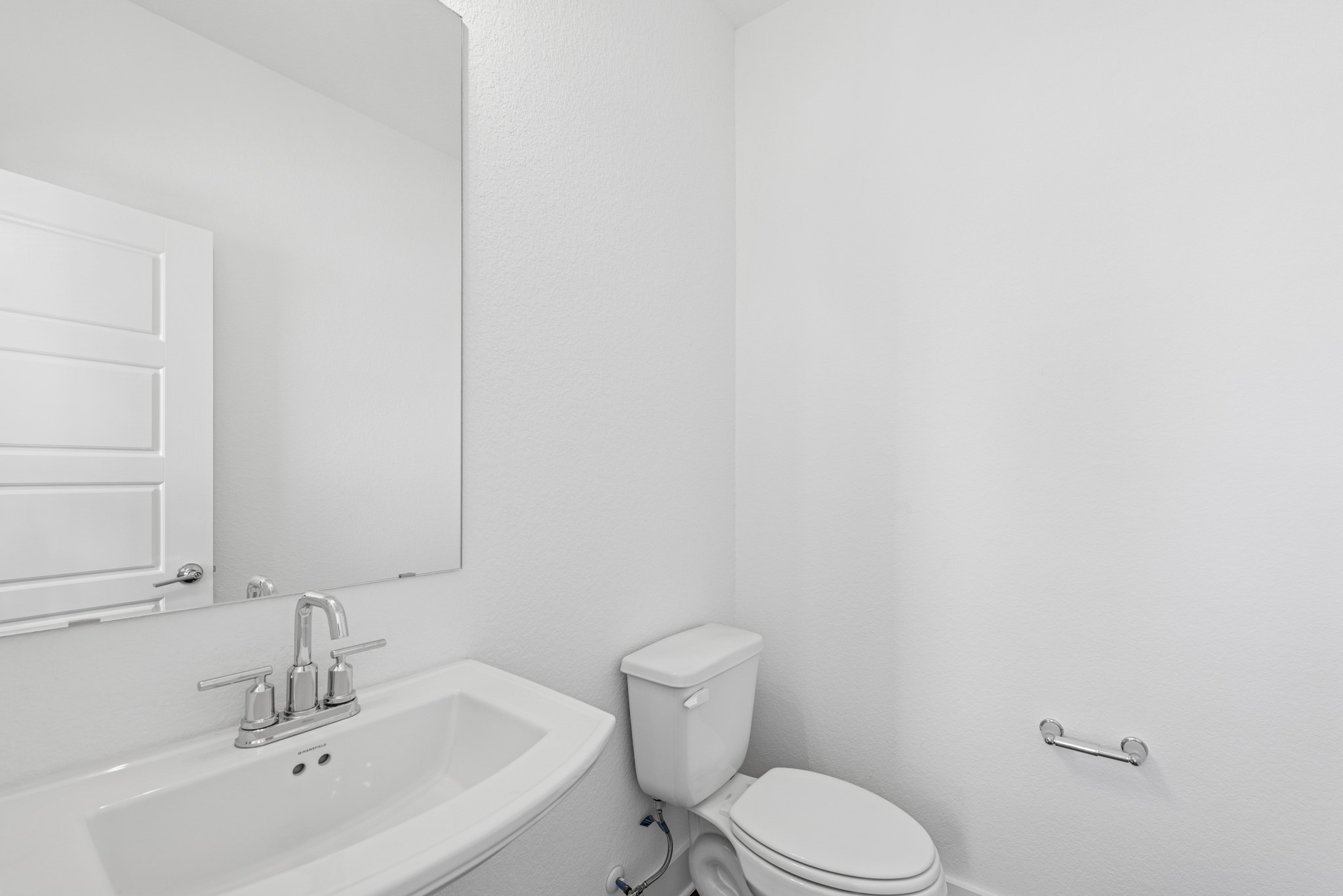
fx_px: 522
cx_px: 672
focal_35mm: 14
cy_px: 448
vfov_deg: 81.3
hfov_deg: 104.2
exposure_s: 1/13
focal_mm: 14
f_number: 8
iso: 100
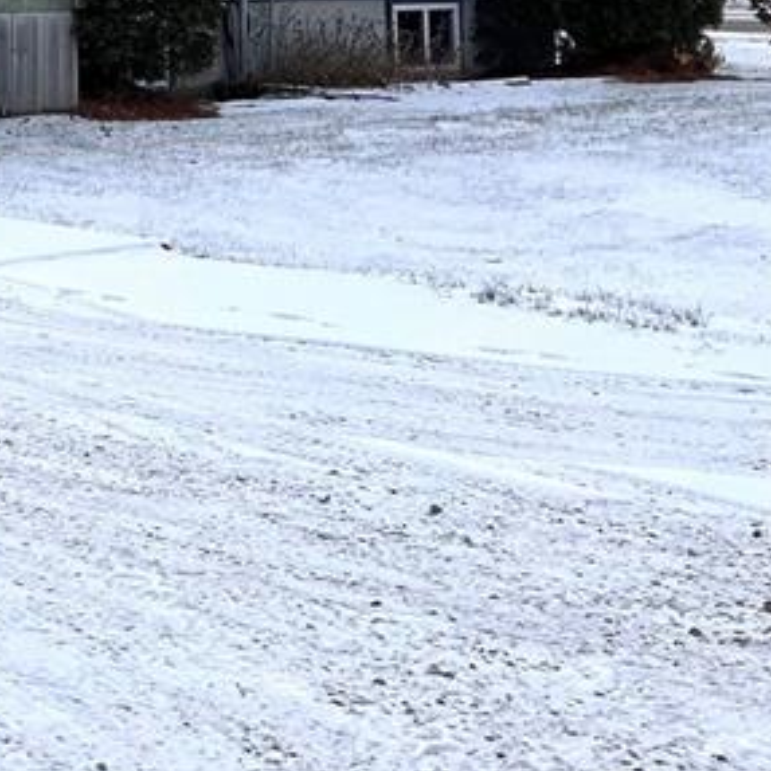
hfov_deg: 17.4
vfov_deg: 19.9
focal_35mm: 82
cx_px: -596
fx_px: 2066
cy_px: -145
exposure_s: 1/1517
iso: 50
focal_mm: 5.1
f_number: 1.6
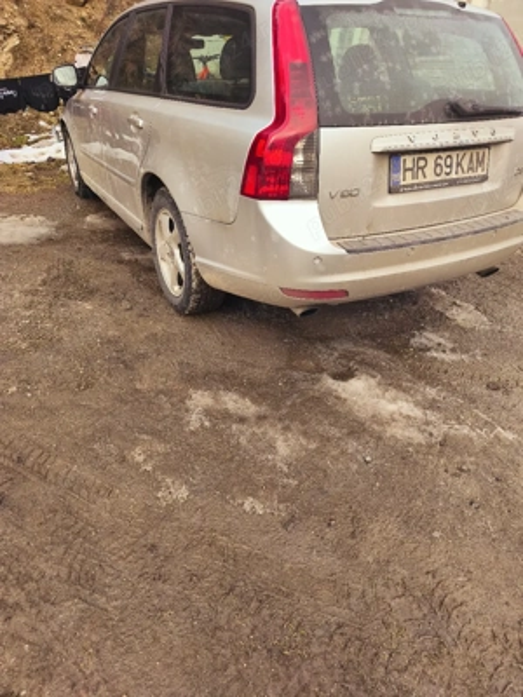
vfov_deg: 73.9
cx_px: 262
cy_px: 348
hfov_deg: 58.9
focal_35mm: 23
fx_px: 463
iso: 50
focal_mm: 6.18
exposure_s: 1/189
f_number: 1.65
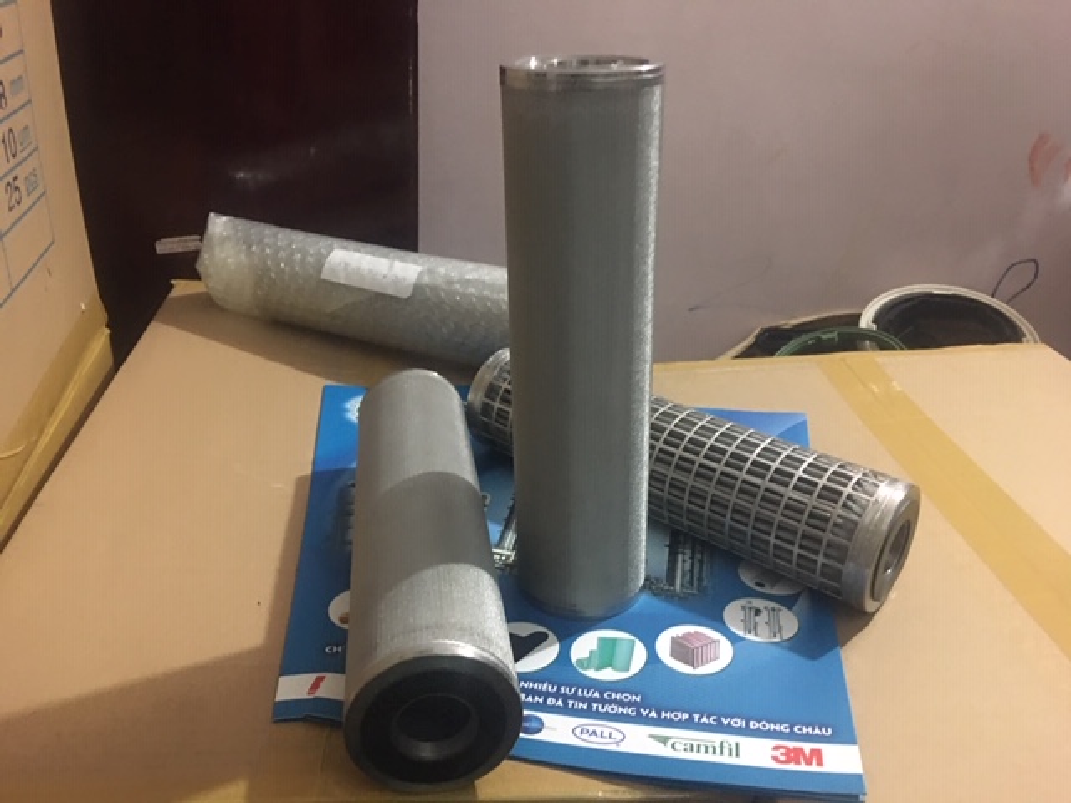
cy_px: 402
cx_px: 536
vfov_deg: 48.2
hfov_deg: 61.7
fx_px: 897
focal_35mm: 29
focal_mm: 4.15
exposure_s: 1/4
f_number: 2.2
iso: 100
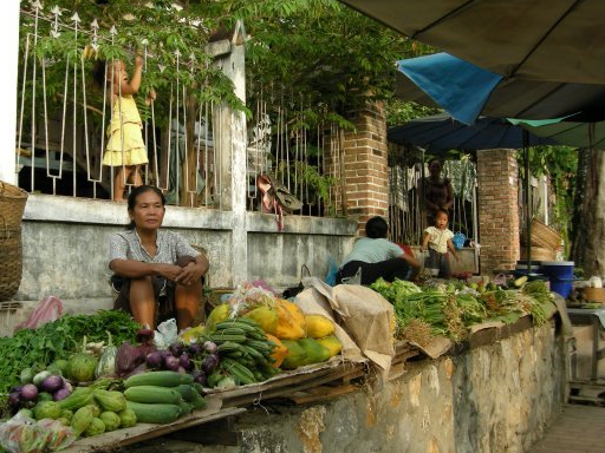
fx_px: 786
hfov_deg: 41.8
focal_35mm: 45
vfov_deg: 32.2
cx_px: 235
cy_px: 243
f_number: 3.8
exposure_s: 1/134
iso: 64
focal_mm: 7.5
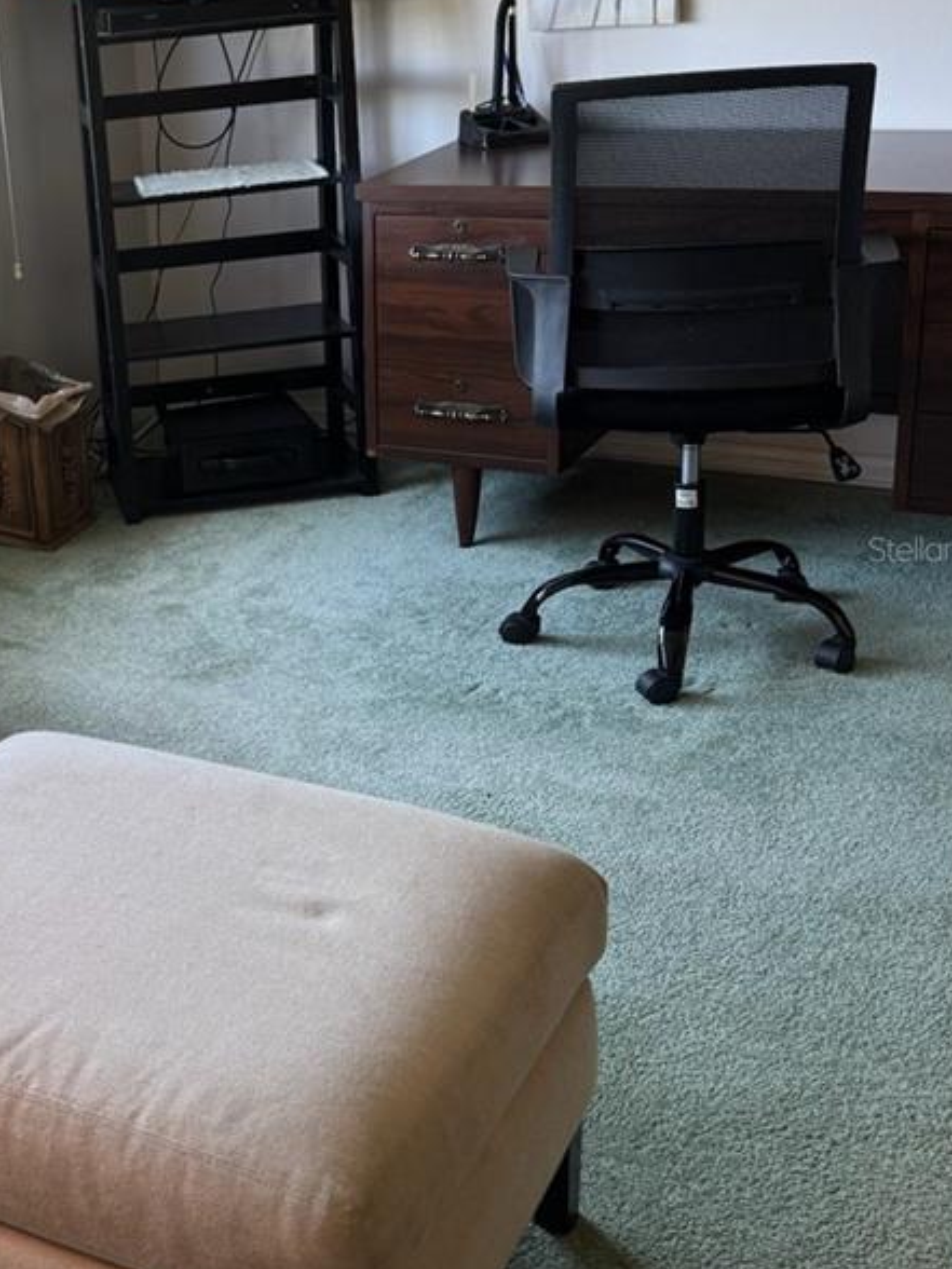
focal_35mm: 49
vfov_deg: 38.8
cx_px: 50
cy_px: 548
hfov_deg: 28.2
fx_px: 1797
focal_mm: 6.76
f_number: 1.78
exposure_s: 1/120
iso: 100
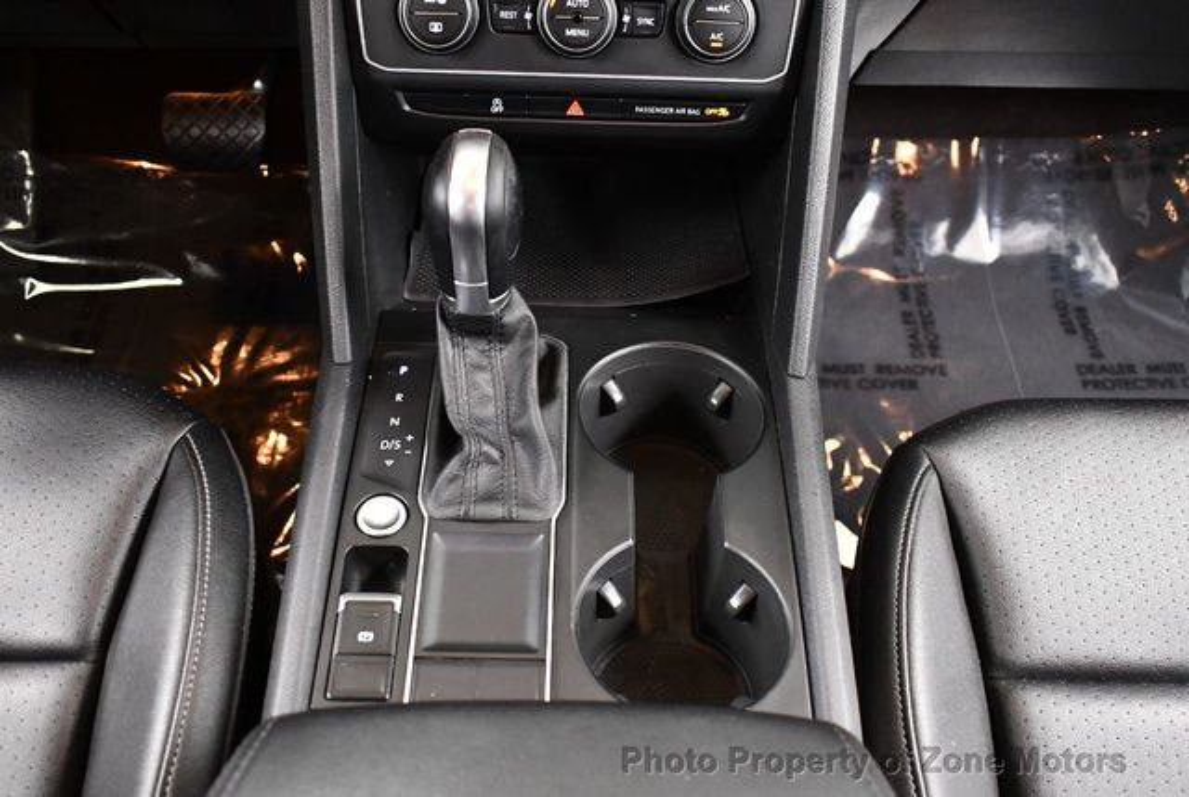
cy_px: 398
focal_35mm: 36
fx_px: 1191
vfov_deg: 37.0
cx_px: 594
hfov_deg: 53.1
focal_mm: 18
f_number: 3.5
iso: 4500
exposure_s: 1/60
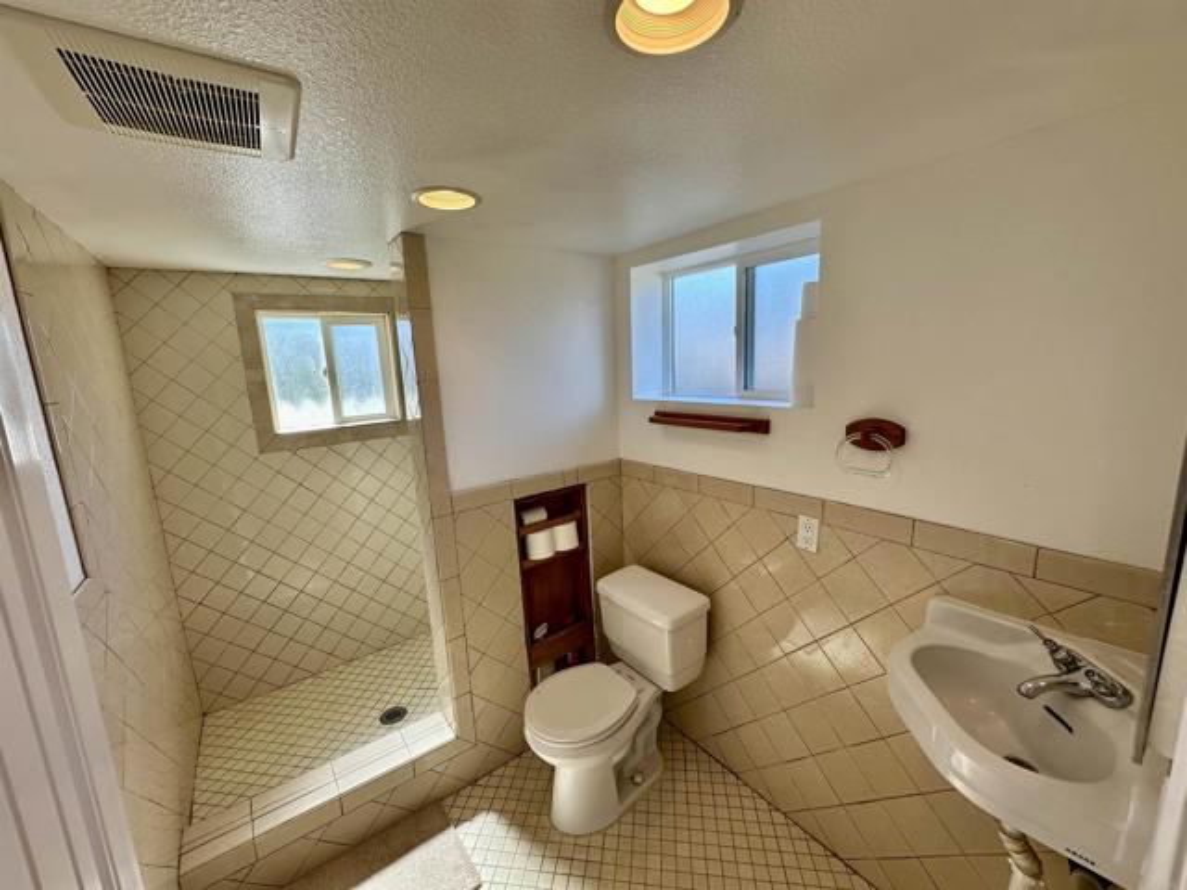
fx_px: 480
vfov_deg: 85.7
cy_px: 445
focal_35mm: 14
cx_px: 594
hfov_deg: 102.1
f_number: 2.2
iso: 40
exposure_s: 1/140
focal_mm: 2.22
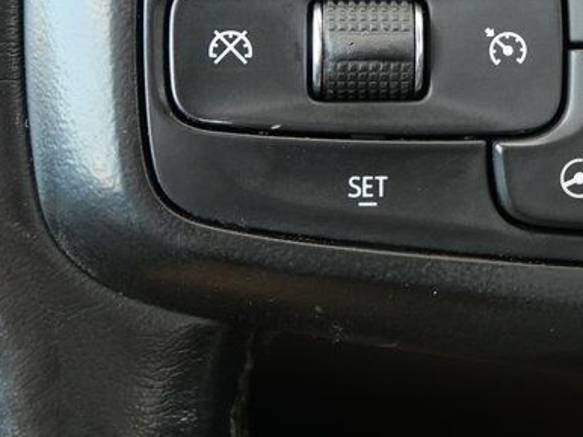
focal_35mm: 85
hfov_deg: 22.7
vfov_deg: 17.1
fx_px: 1431
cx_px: 476
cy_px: 27
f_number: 3.9
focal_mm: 16
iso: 500
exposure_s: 1/60
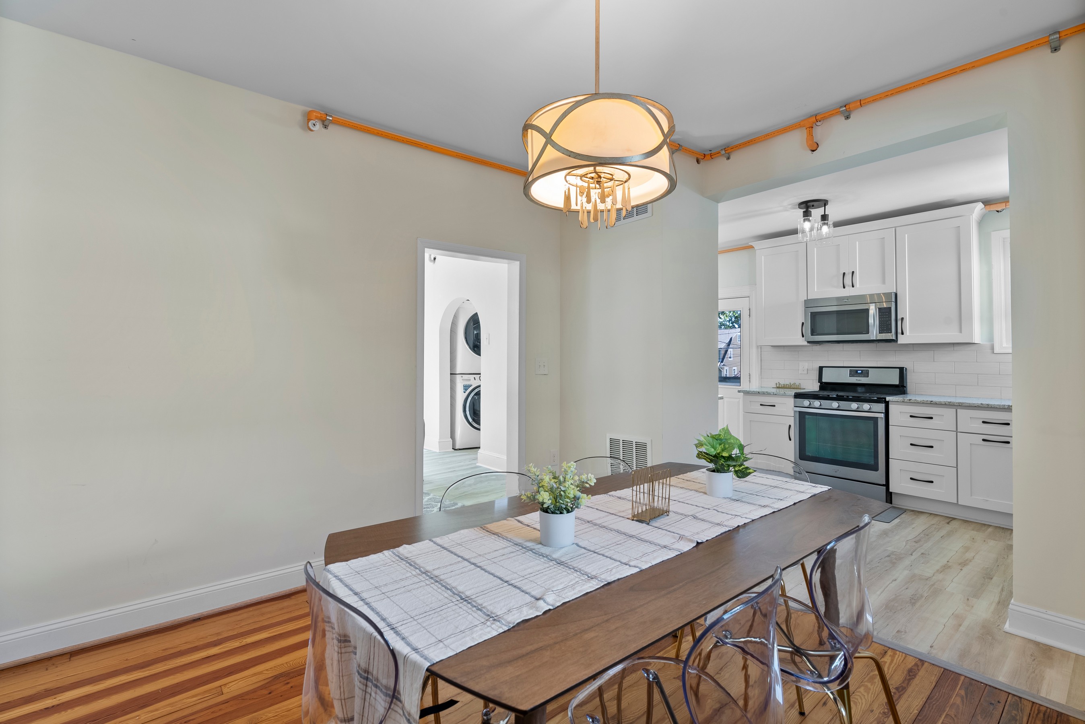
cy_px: 362
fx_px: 482
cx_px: 542
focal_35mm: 16
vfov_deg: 73.8
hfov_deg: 96.7
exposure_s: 1
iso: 100
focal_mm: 16
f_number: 8
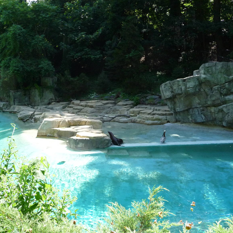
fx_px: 259
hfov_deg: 48.2
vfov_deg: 48.4
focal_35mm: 34
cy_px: 114
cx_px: 94
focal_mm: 4.7
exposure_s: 1/500
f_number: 3.3
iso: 250
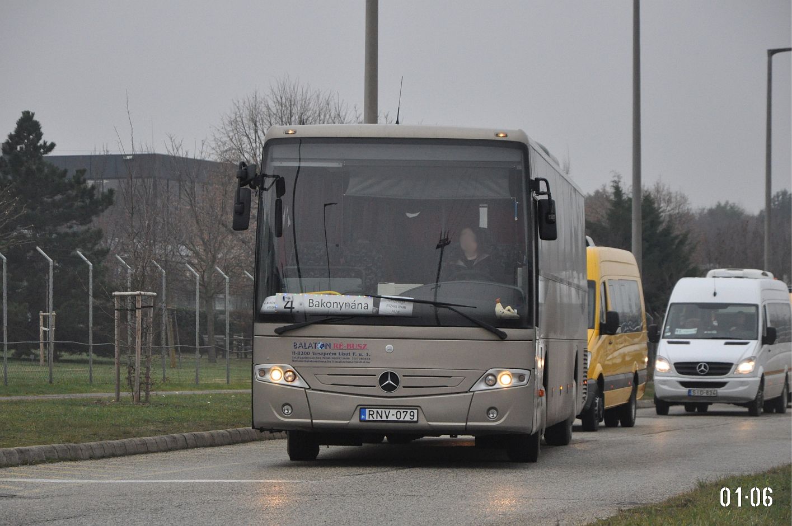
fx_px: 3461
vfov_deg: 8.7
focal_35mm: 158
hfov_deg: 13.1
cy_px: 263
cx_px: 396
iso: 1600
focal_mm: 105
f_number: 5.6
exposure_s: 1/400
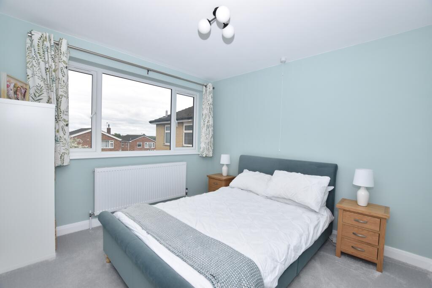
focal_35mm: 15
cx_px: 216
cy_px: 144
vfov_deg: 77.3
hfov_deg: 100.4
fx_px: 180
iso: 100
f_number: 5
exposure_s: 1/125
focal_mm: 10
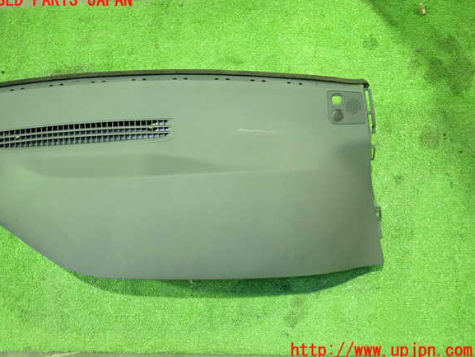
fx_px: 357
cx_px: 230
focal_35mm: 26
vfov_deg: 53.1
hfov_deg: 67.3
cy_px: 176
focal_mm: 4.5
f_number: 2
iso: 800
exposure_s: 1/15
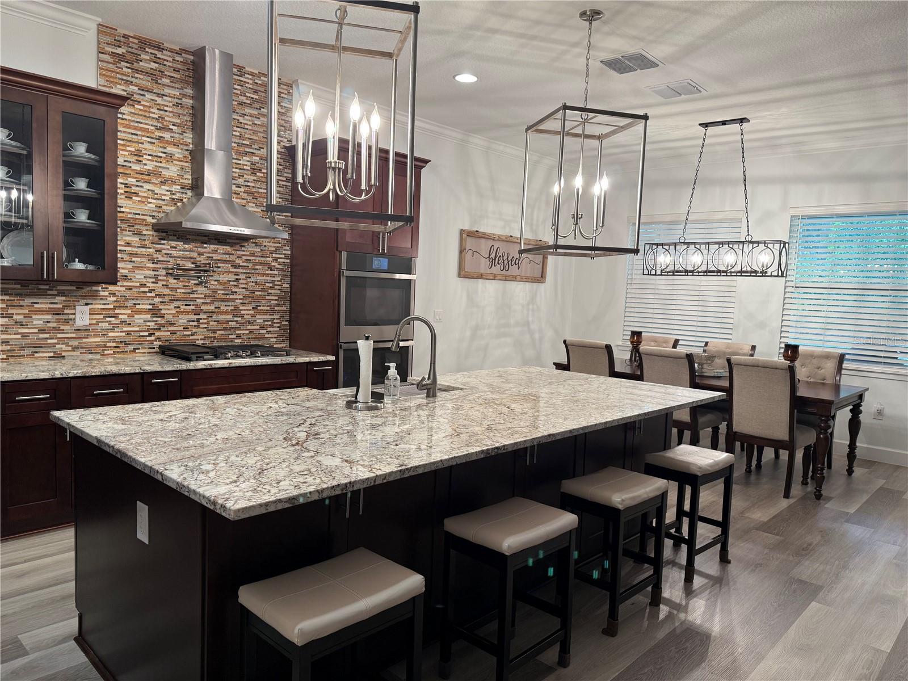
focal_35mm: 24
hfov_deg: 71.6
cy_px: 340
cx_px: 454
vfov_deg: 56.8
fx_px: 630
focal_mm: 6.76
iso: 125
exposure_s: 1/60
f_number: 1.78
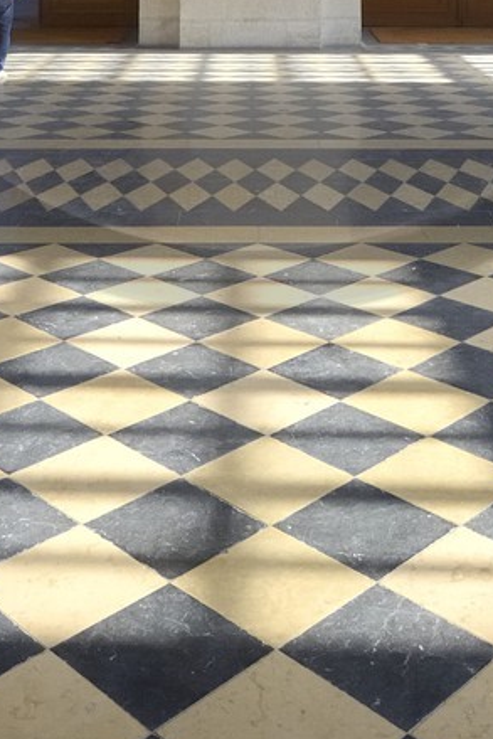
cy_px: -212
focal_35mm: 51
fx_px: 1047
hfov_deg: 26.5
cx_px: 254
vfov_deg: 30.8
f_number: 11
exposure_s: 1/160
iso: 800
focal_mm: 14
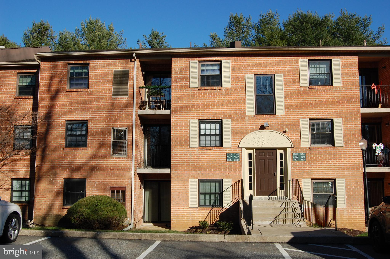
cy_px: 130
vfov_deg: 36.8
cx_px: 195
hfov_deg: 53.2
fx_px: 390
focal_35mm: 36
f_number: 10
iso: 200
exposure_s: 1/400
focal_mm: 24
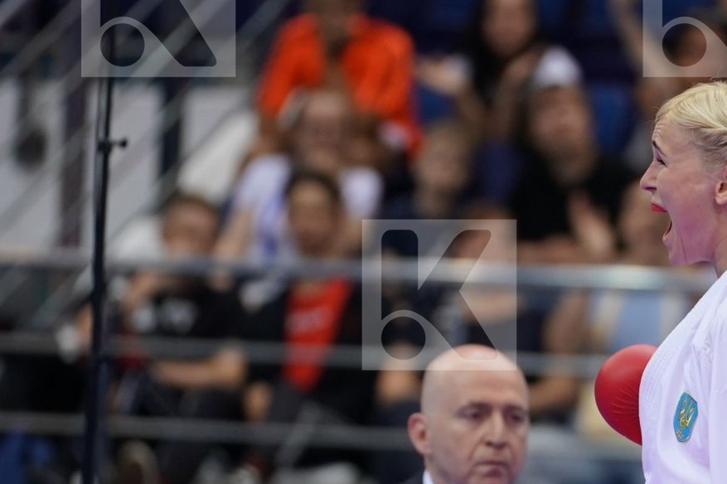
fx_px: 12434
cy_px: 295
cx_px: 720
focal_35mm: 616
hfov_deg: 3.3
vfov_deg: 2.2
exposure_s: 1/800
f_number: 2.8
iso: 1000
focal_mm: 200
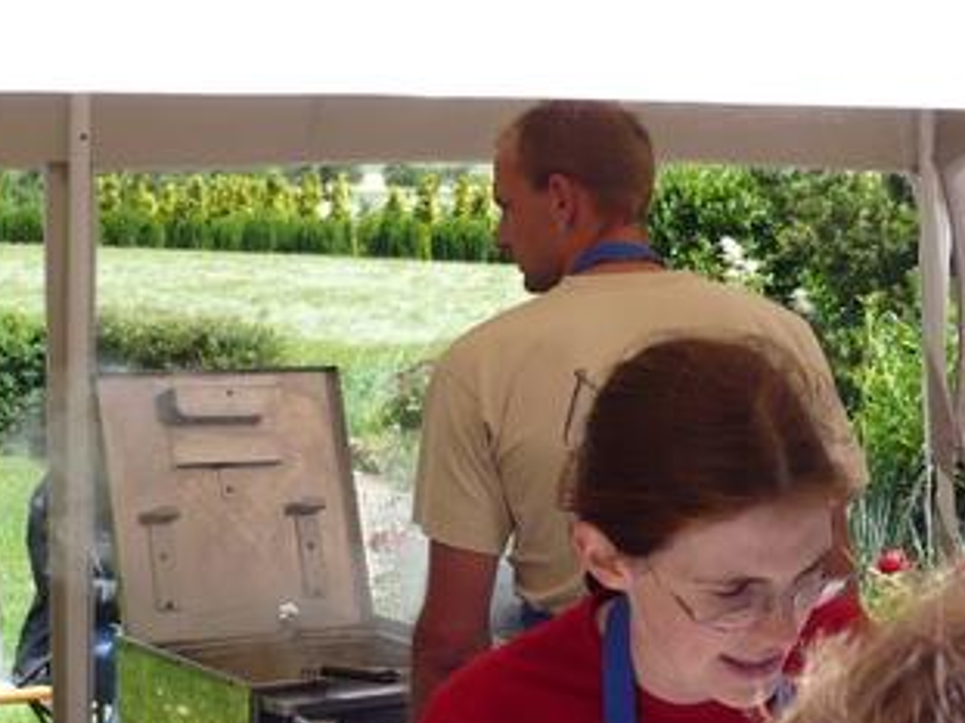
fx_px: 2508
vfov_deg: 16.3
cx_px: 599
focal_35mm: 90
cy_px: 509
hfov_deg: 21.7
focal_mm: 5.8
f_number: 2.8
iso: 100
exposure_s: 1/640
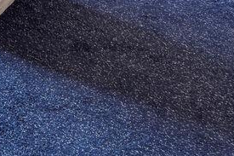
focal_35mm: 88
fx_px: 572
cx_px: -231
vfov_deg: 10.4
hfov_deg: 17.1
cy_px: -328
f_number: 8
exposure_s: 1/8
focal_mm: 14
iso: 400
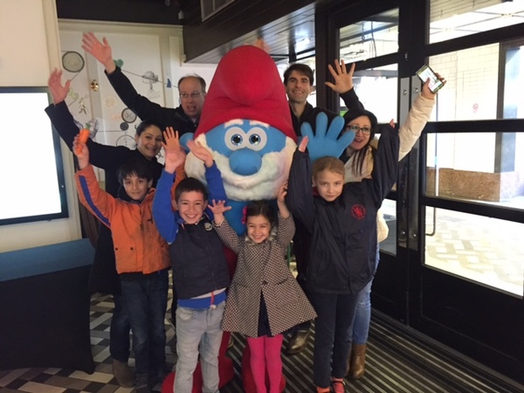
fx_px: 439
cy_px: 196
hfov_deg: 61.7
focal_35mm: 29
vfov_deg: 48.2
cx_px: 262
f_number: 2.2
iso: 320
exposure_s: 1/17
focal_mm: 4.15
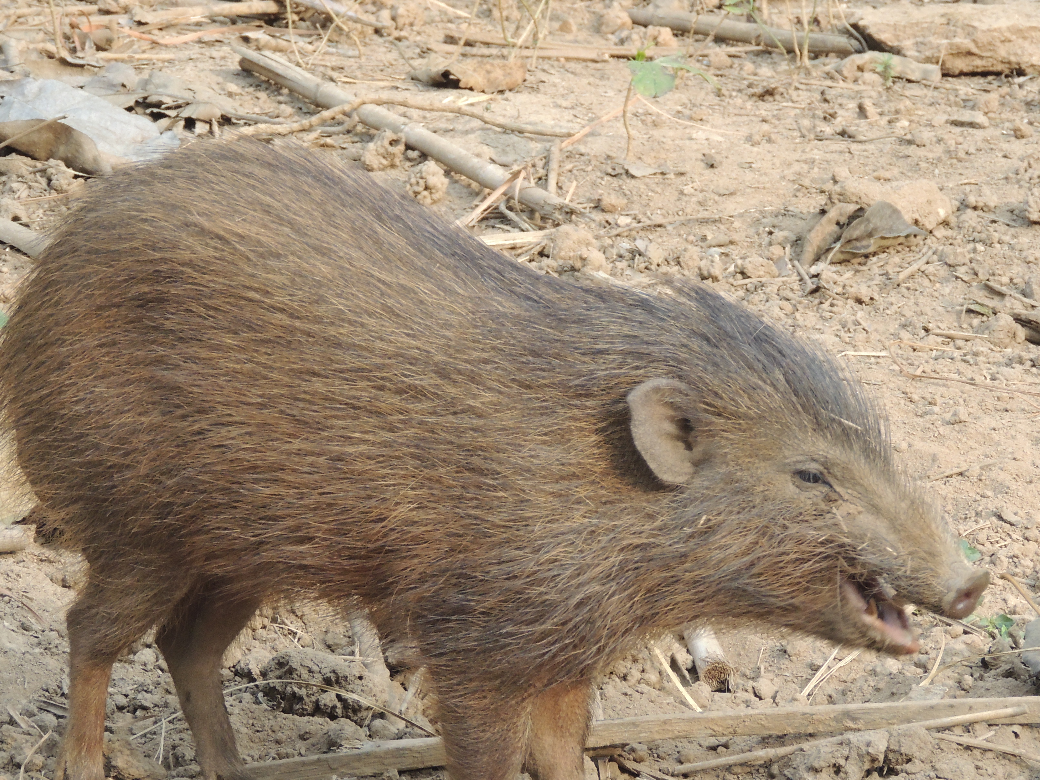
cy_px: 505
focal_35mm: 412
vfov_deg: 3.6
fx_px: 12379
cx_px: 524
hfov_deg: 4.8
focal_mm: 53.5
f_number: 4.8
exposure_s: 1/200
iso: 360
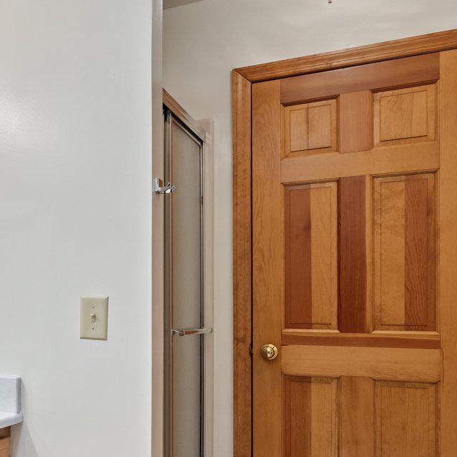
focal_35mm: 44
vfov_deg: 37.5
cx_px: -117
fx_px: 657
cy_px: 334
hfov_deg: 31.0
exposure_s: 1/13
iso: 500
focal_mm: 16
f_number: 8
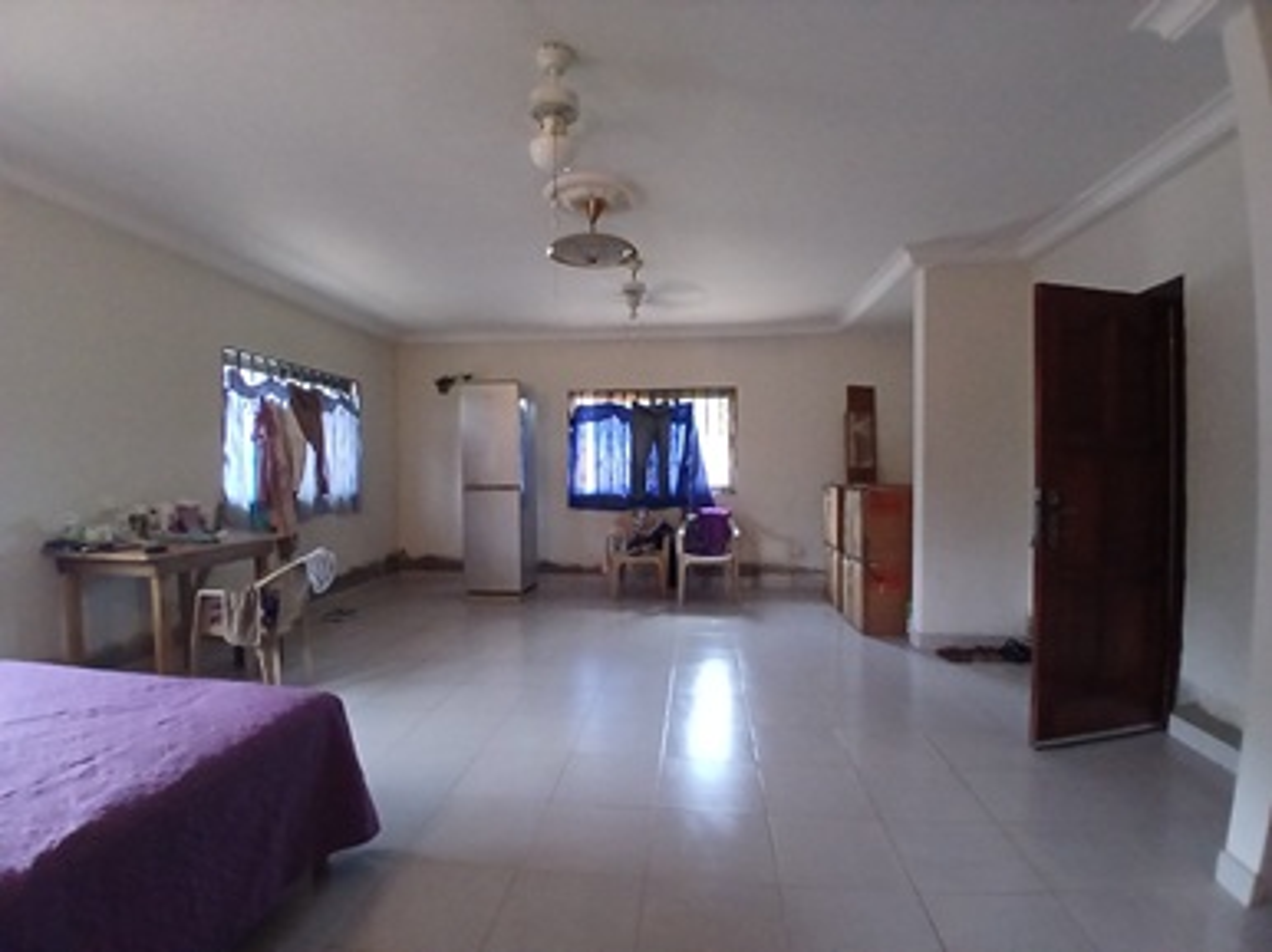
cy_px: 476
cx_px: 636
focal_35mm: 17
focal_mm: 1.4
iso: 640
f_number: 2.2
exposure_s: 1/20
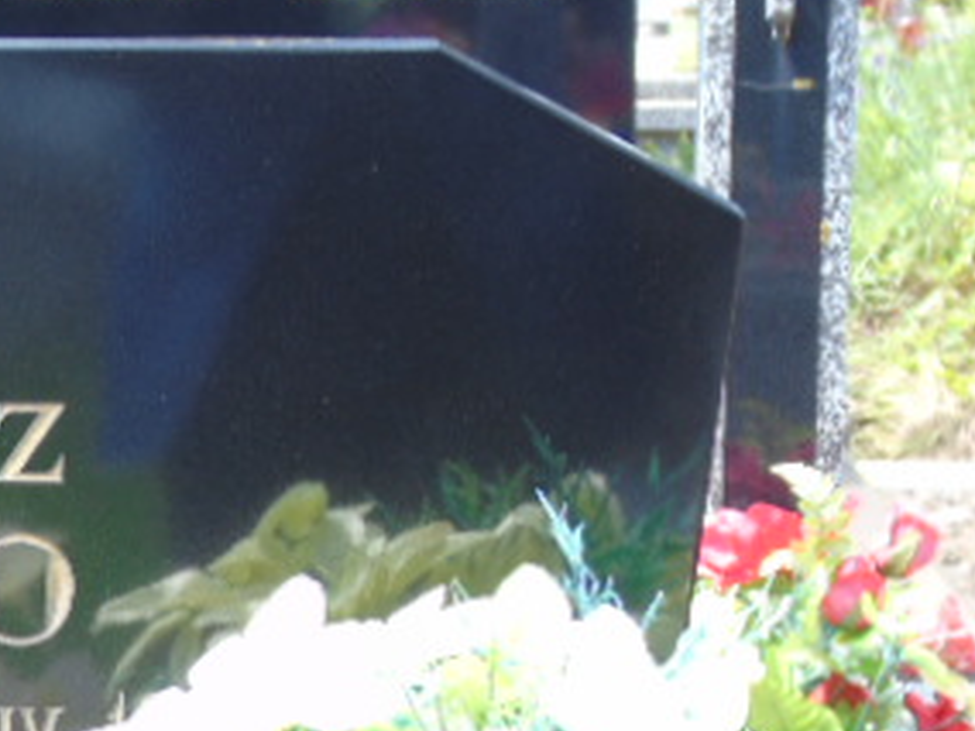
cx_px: -103
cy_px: 803
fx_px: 6844
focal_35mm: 243
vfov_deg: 6.1
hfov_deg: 8.1
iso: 80
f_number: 4.4
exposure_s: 1/40
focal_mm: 19
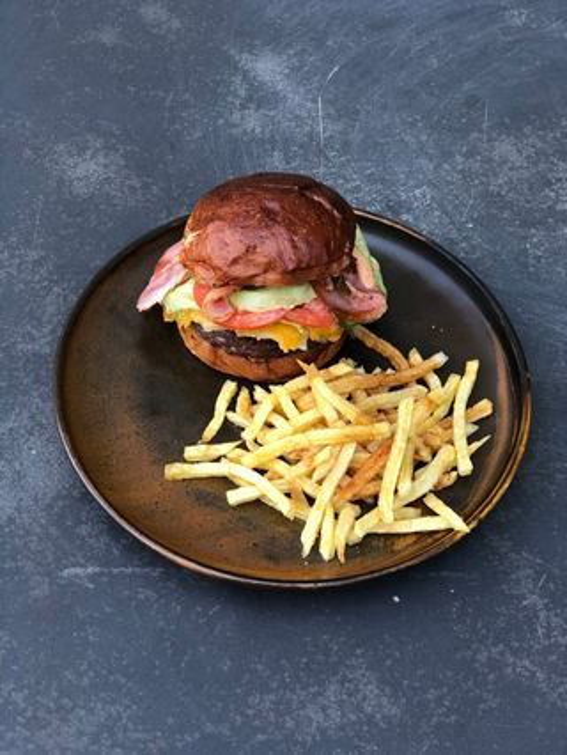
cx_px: 284
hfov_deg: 25.7
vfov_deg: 33.8
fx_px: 1244
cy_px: 378
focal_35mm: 57
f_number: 2.8
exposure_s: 1/30
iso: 20
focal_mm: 6.6
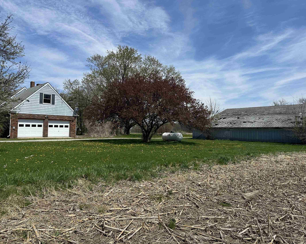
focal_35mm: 26
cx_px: 166
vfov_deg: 54.9
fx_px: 235
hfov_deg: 65.9
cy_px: 118
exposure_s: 1/5848
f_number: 1.78
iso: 80
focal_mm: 6.86
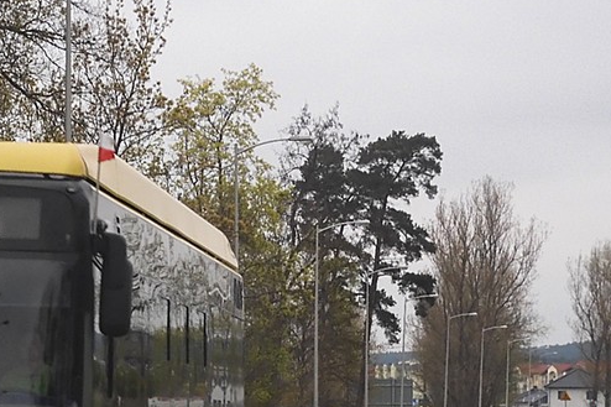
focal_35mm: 146
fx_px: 2477
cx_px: 147
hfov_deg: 14.0
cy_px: 283
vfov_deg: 9.4
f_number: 4.5
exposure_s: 1/250
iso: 320
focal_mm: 13.7
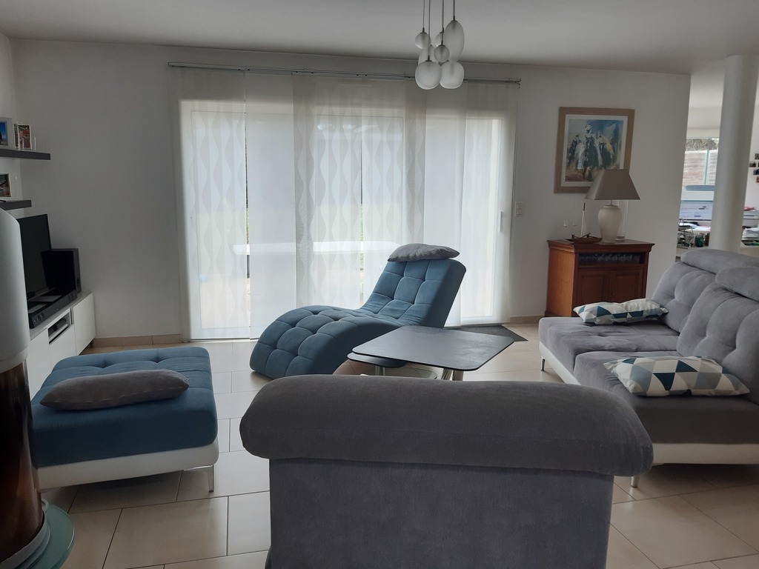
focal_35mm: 26
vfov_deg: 53.1
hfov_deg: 67.3
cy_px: 284
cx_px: 380
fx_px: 570
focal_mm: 3.92
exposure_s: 1/116
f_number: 1.7
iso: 40
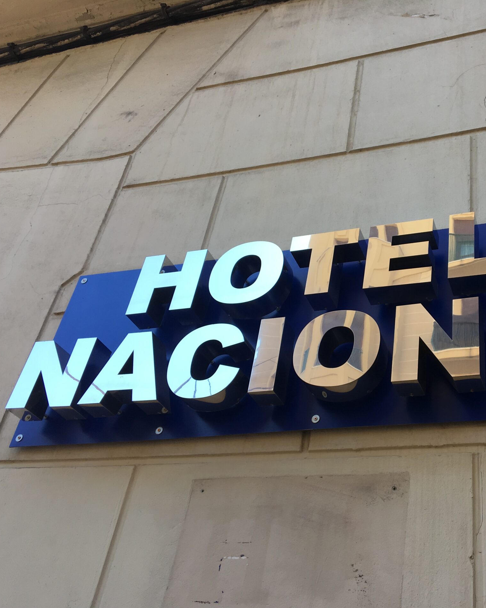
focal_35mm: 38
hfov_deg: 37.9
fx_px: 683
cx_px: 378
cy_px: 305
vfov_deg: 47.9
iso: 25
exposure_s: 1/327
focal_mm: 4.15
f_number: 2.2
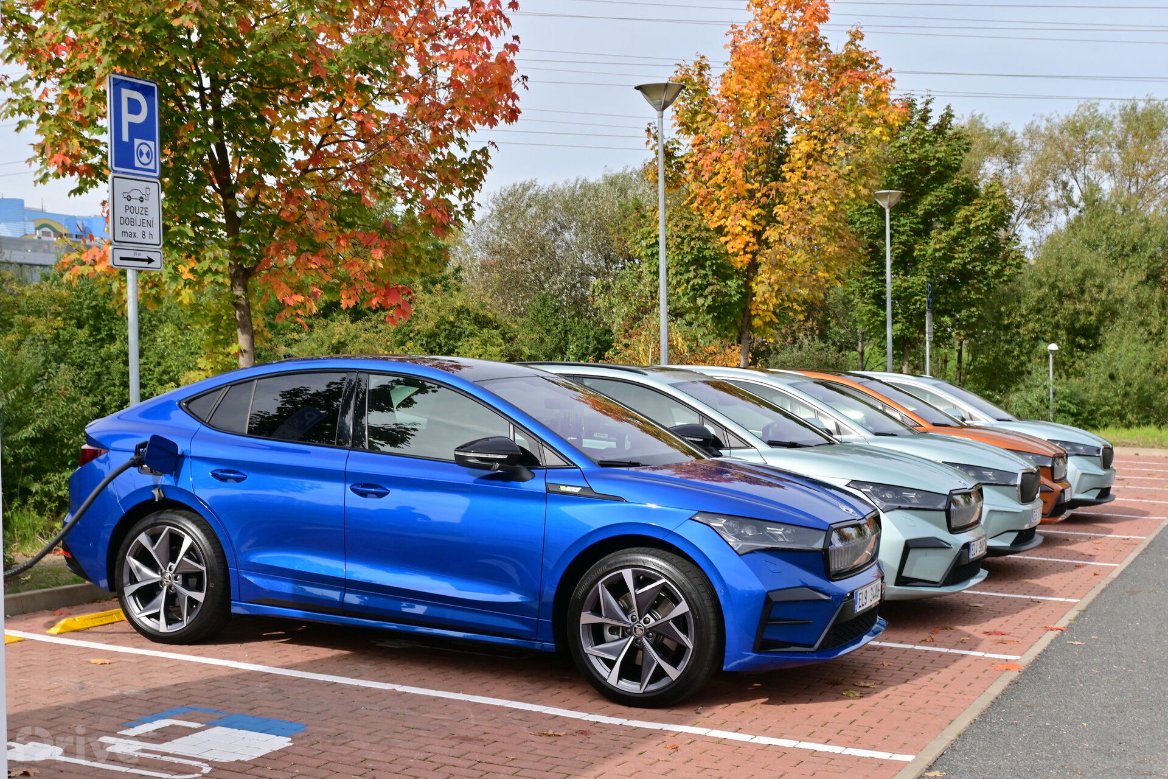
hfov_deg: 45.0
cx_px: 584
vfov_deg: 30.8
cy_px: 390
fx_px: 1411
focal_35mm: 44
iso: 100
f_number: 8
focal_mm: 29
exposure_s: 1/250
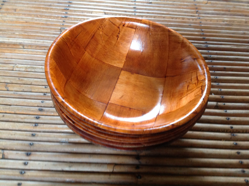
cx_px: 124
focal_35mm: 35
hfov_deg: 52.7
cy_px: 93
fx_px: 251
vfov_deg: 40.6
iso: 200
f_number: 2.4
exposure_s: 1/15
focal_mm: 4.28
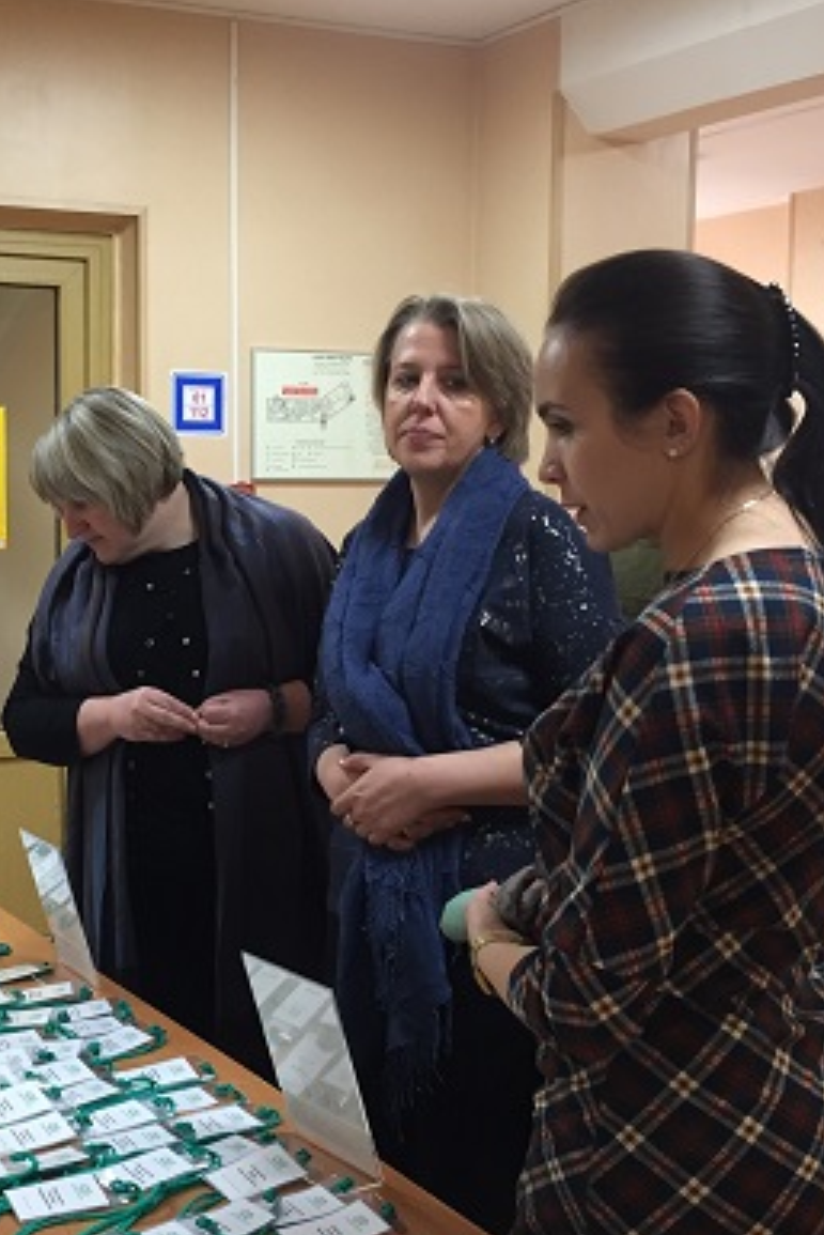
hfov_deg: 28.1
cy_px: 606
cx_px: 164
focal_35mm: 47
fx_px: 1612
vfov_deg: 41.9
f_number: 2.2
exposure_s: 1/33
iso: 125
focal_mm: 4.15
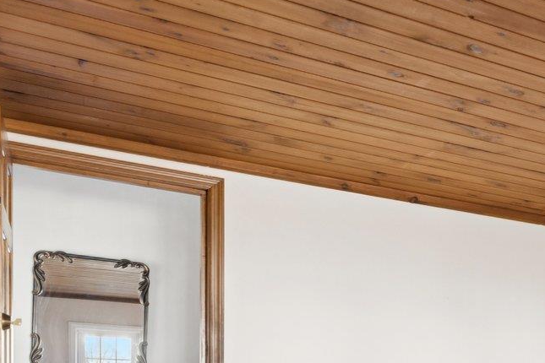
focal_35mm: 54
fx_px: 817
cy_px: 433
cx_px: 753
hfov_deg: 28.4
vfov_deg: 23.0
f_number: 9
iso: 320
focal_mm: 17
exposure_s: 1/6
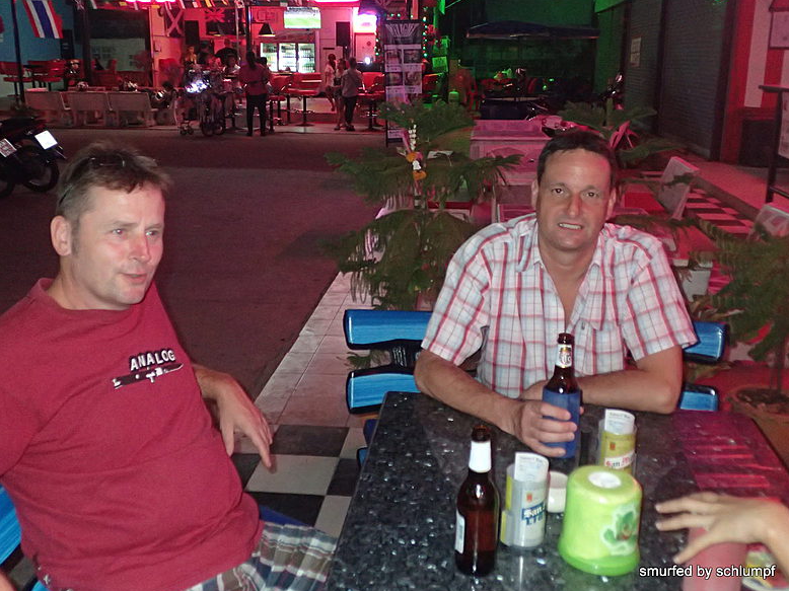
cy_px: 292
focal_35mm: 36
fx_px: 820
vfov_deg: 39.6
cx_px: 388
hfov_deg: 51.4
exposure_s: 1/30
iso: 800
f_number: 2.6
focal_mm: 6.42
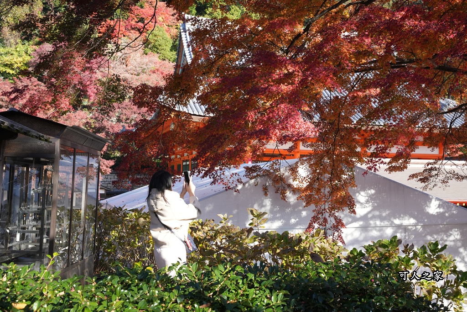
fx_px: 628
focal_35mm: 48
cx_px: 234
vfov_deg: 27.9
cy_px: 156
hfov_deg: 40.8
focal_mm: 48.4
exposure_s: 1/500
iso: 1000
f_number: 8
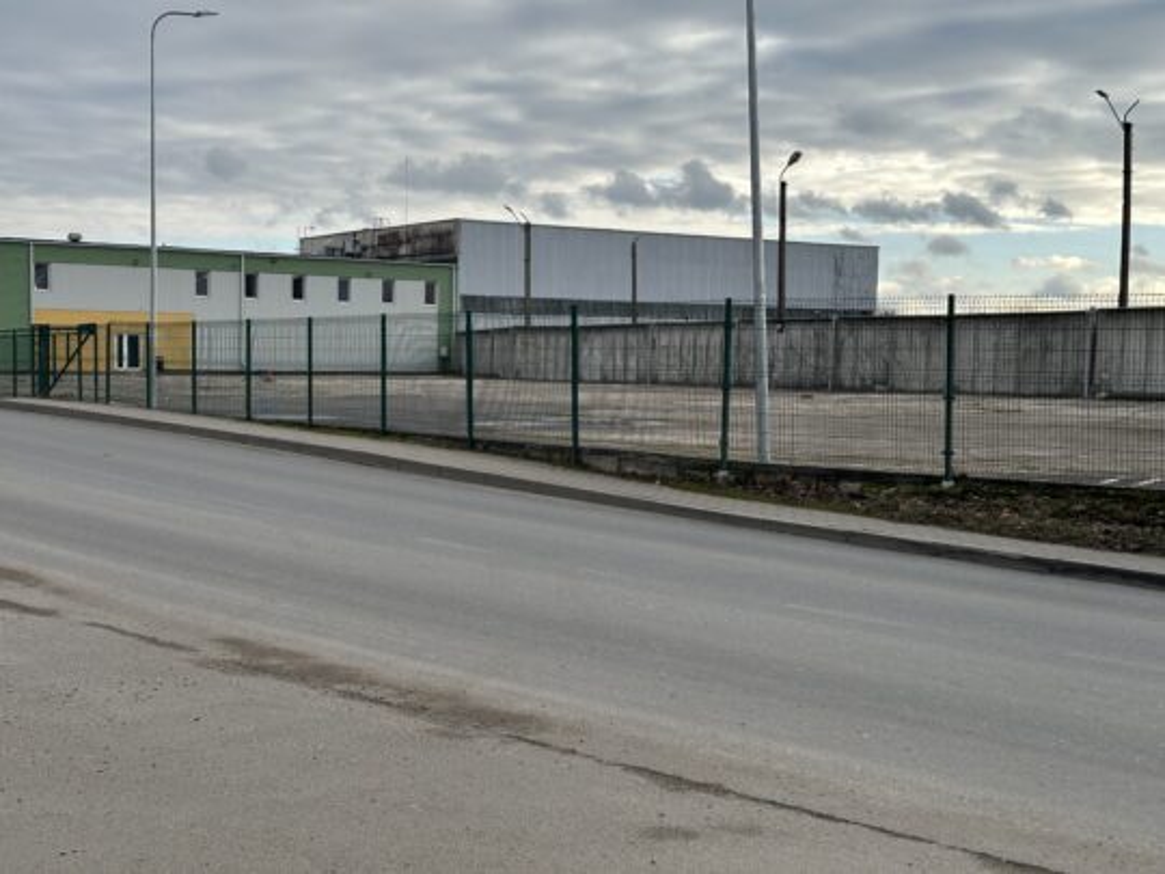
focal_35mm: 48
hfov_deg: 39.7
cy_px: 437
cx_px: 582
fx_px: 1615
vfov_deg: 30.3
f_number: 1.78
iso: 64
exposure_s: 1/2028
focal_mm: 6.86
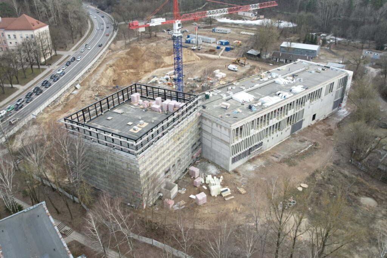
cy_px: 129
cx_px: 194
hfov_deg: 78.6
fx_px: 237
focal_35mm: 22
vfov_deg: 57.2
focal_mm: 8.38
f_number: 2.8
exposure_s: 1/125
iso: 110
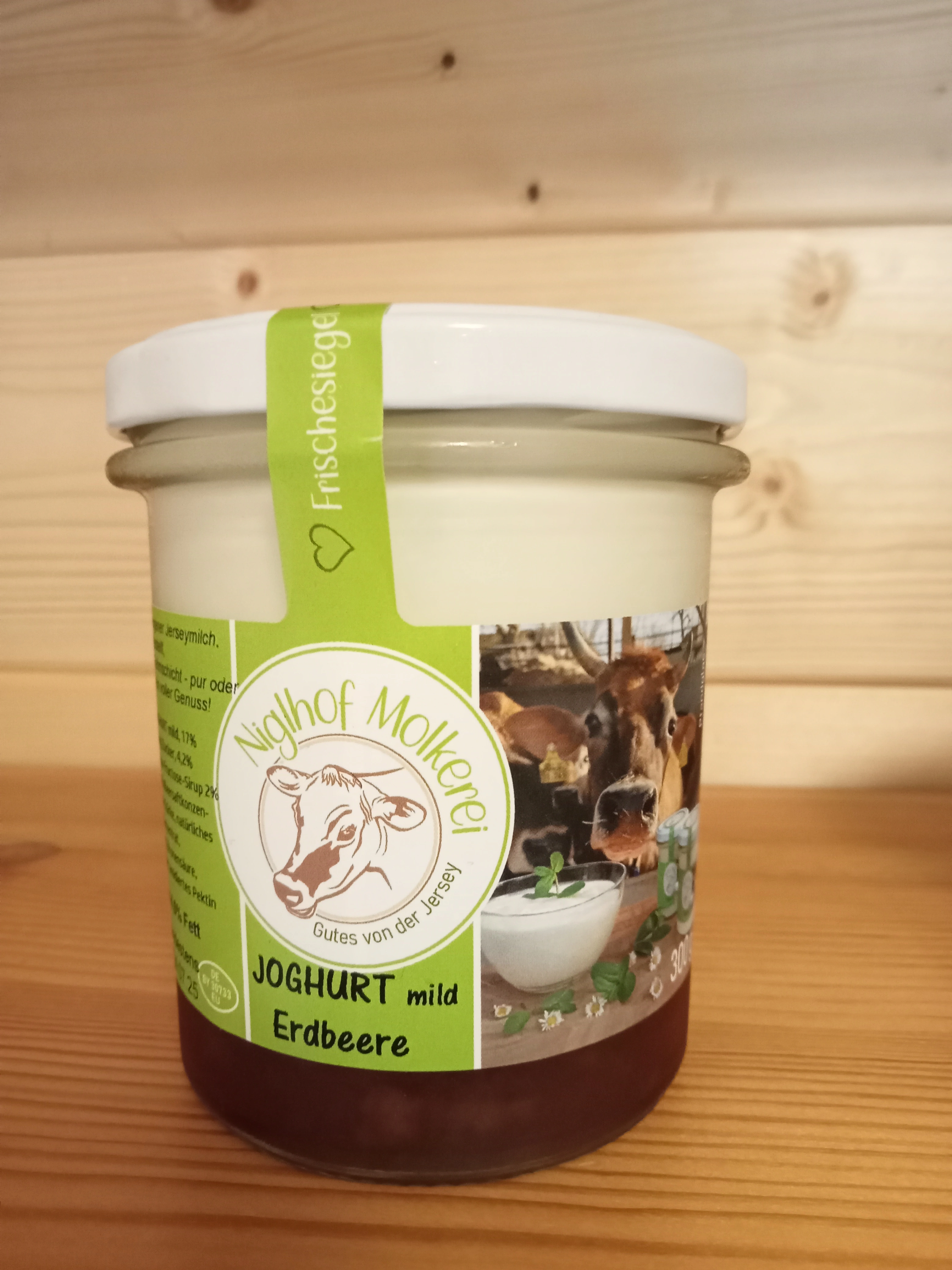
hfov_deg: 49.7
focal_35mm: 28
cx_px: 476
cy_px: 635
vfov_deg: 63.4
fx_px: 1027
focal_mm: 3.46
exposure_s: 1/25
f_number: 2.2
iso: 1180
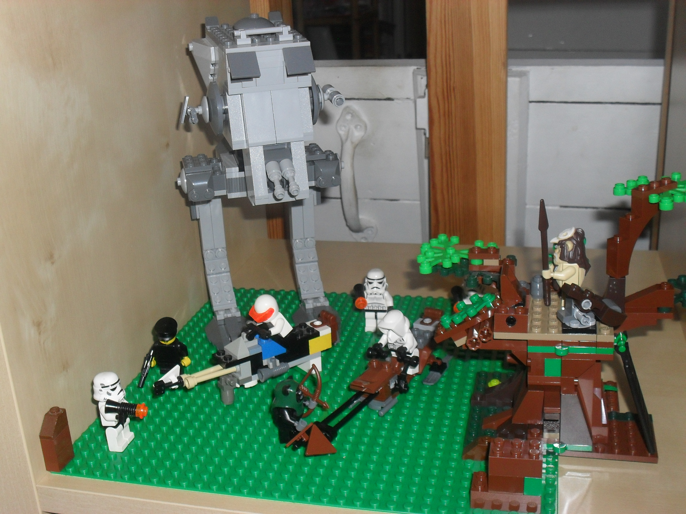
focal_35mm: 42
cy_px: 257
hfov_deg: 44.8
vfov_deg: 34.3
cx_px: 343
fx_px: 832
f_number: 3.6
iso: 200
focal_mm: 7.5
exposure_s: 1/45
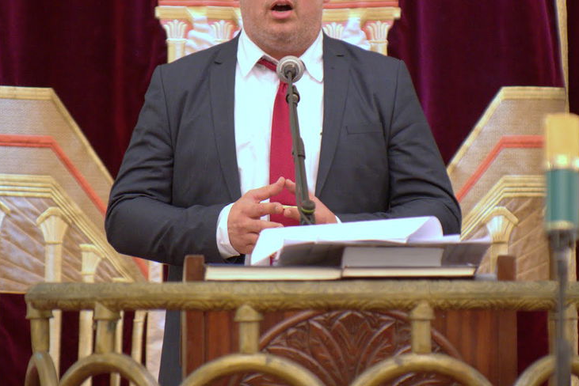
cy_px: 85
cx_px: 269
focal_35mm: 387
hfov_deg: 5.3
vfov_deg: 3.6
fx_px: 6226
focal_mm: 135
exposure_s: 1/60
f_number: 2.8
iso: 1600
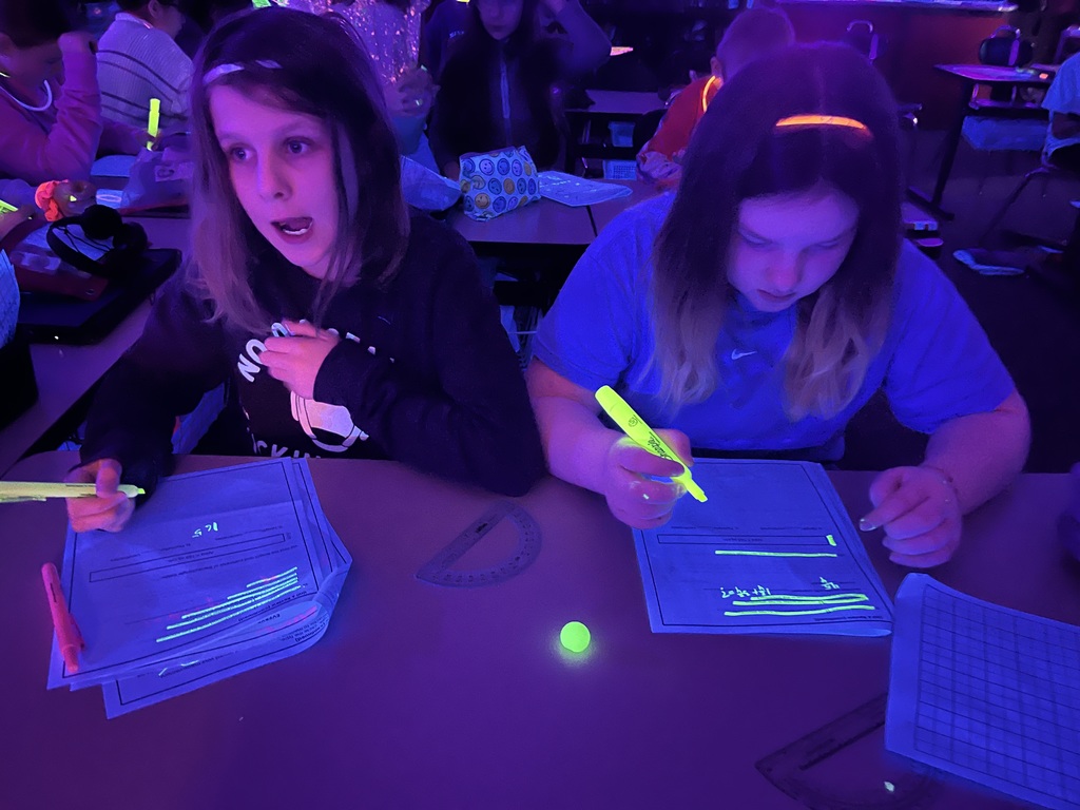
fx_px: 811
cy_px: 405
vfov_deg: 53.1
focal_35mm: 26
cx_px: 540
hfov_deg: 67.3
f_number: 1.6
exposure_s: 1/15
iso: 1600
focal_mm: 5.1
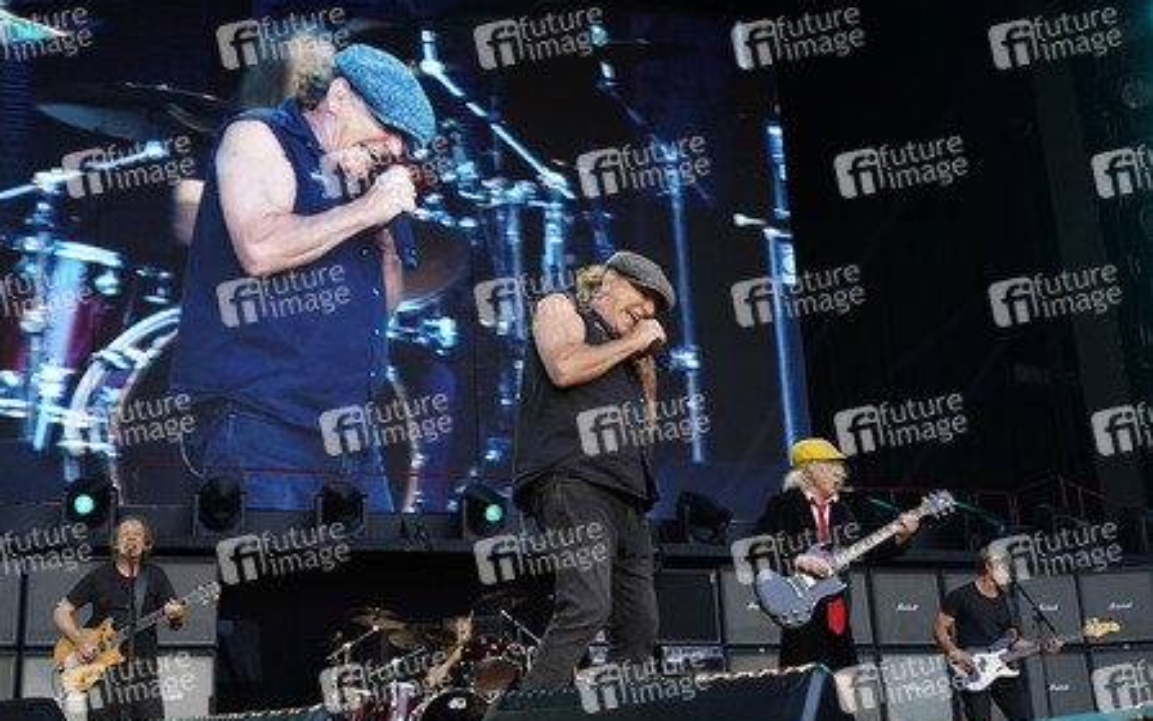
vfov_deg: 30.5
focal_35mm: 42
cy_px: 360
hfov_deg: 47.2
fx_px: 1320
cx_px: 575
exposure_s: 1/400
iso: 1600
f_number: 5
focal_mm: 41
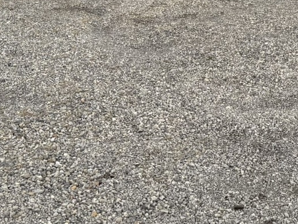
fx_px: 818
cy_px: -115
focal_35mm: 95
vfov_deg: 14.5
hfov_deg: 20.5
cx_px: 208
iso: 80
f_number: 1.78
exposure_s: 1/1311
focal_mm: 6.76
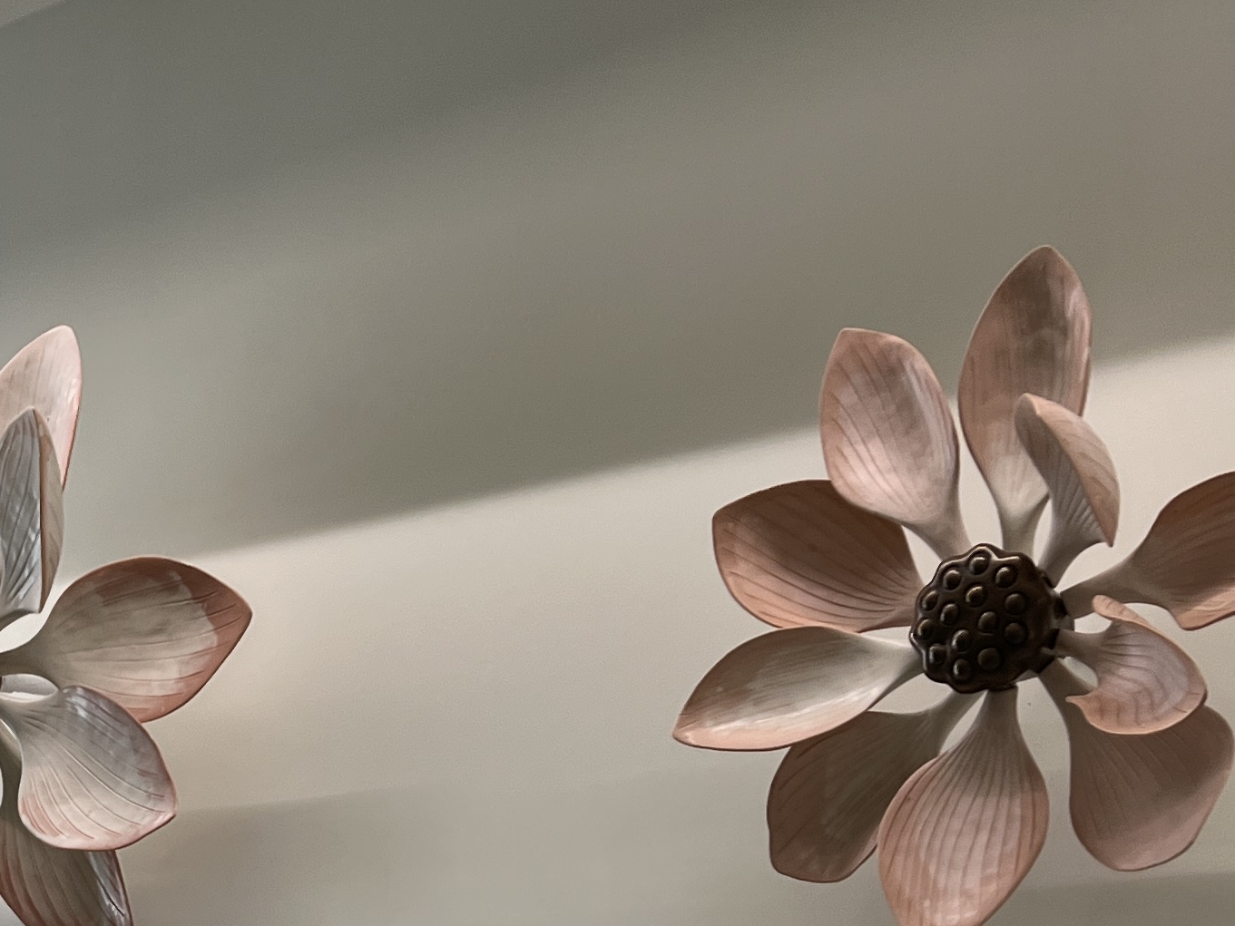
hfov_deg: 24.6
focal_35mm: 77
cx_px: 111
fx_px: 2747
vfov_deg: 18.3
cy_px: 1054
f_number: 1.5
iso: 32
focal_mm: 5.7
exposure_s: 1/125
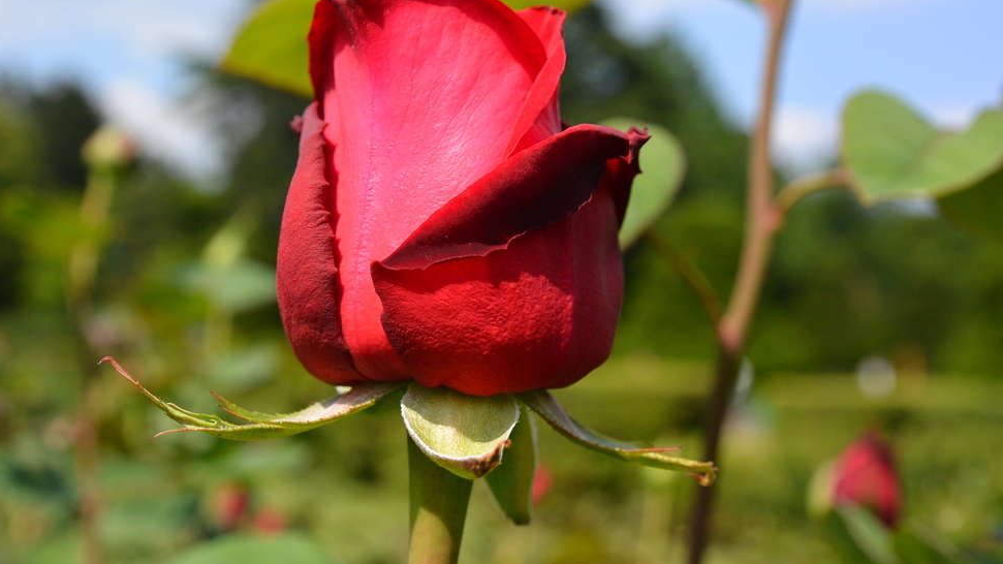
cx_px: 507
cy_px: 310
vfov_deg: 22.6
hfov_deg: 39.2
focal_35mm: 53
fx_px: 1409
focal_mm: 18
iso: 160
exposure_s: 1/1000
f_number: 4
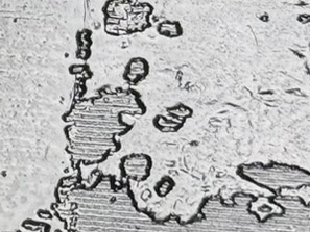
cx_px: -585
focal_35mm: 331
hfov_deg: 5.6
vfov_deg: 4.5
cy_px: -138
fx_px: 2965
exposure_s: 1/187
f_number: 1.78
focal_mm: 6.76
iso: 50
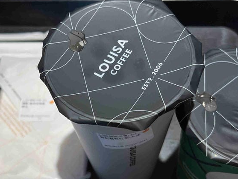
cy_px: 118
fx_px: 385
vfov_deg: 26.0
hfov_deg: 34.1
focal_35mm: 56
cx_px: 83
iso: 80
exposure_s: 1/120
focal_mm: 5.7
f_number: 1.5
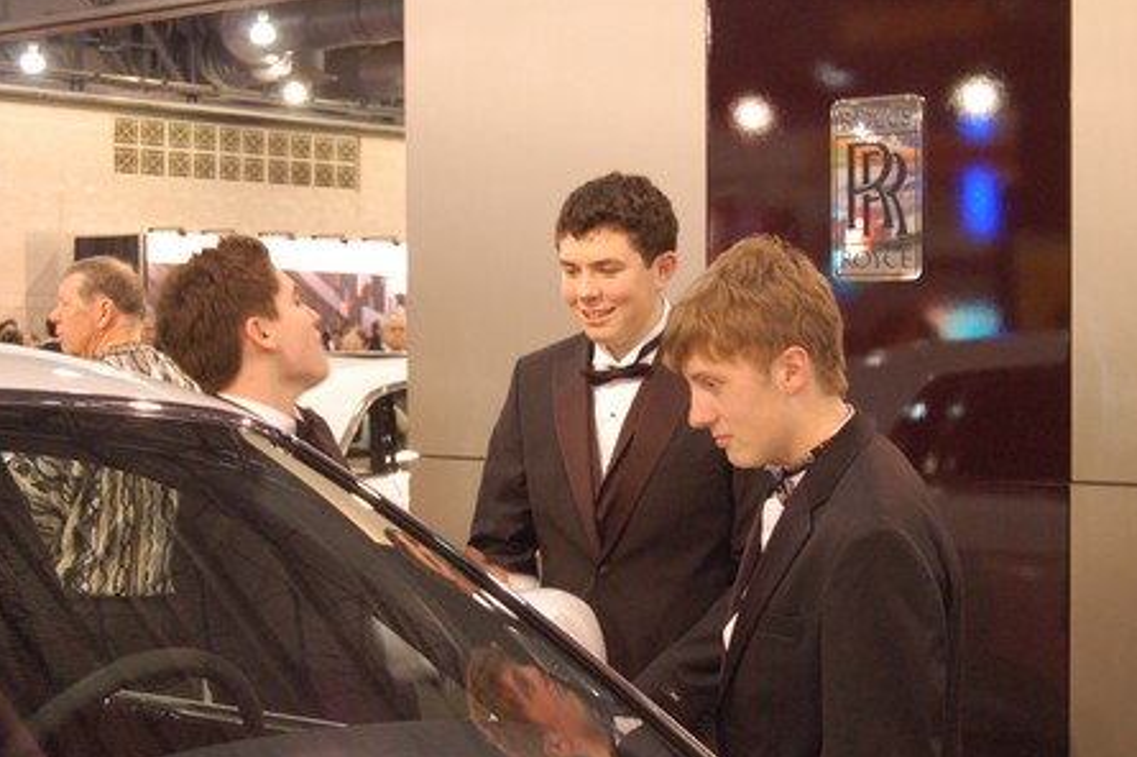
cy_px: 409
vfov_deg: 21.2
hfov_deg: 31.4
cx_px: 572
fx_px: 2020
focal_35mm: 64
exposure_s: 1/25
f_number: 6.3
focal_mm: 38
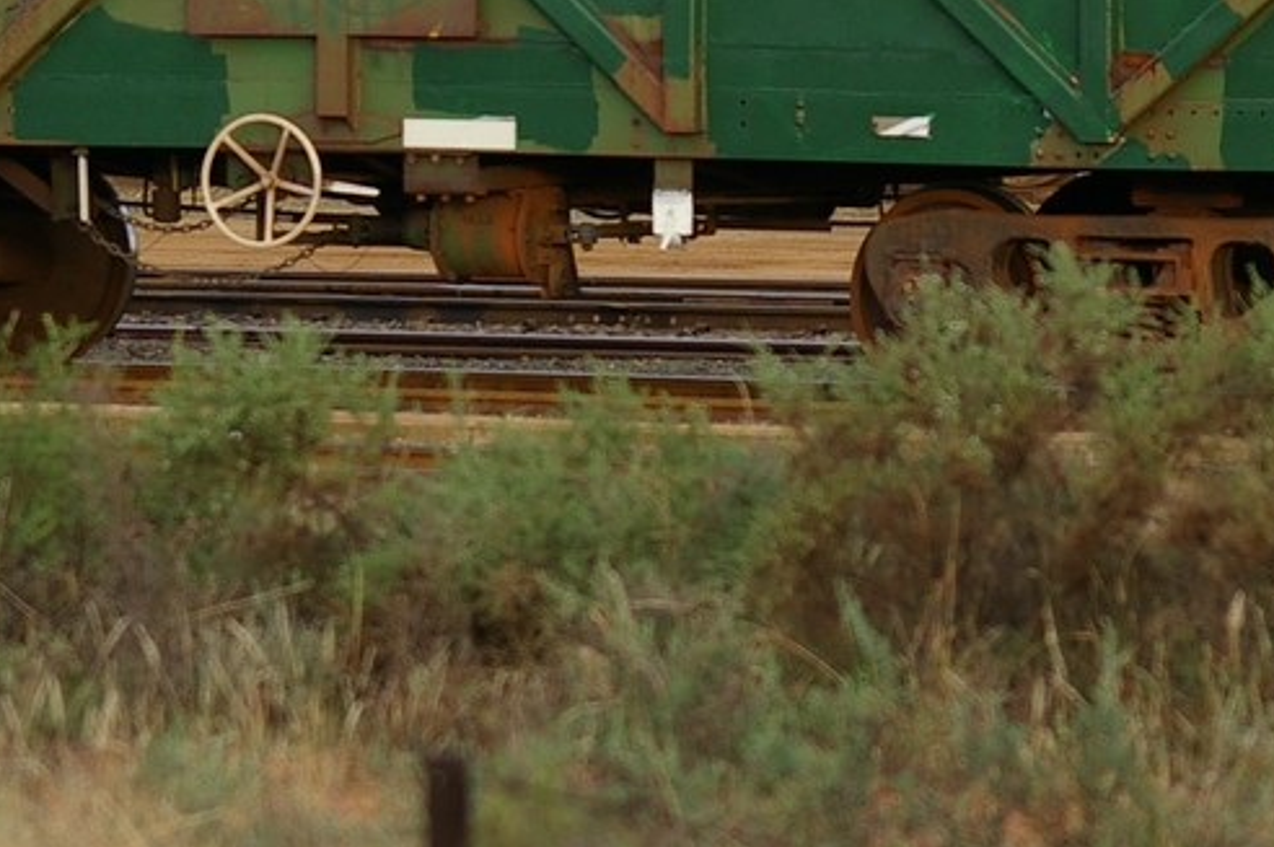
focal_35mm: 429
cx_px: 381
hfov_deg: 4.8
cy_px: 4
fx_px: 15166
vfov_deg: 3.2
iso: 200
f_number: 4.5
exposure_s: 1/180
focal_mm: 110
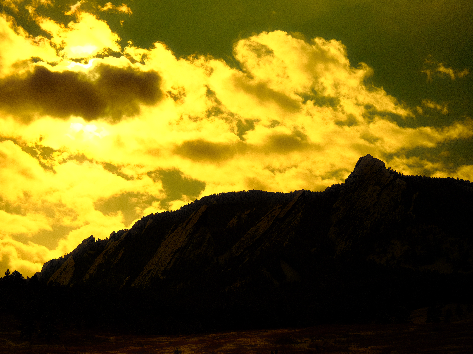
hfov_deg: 31.7
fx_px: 834
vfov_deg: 24.0
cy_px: 178
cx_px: 214
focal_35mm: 61
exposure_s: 1/400
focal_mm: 37.6
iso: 2000
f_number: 4
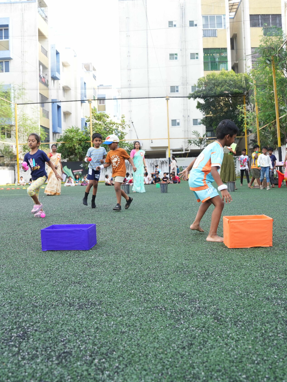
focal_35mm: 35
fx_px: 387
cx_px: 170
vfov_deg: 52.6
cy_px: 190
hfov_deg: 40.5
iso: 640
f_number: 4
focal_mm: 24
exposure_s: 1/400
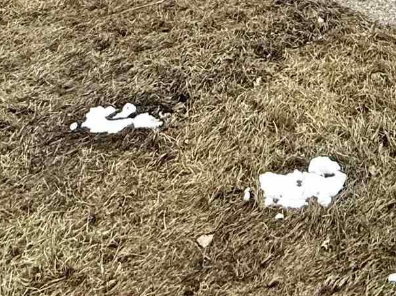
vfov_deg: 13.6
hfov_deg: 25.5
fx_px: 812
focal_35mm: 71
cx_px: 430
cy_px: -449
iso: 64
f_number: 2.2
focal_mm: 2.22
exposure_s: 1/2320
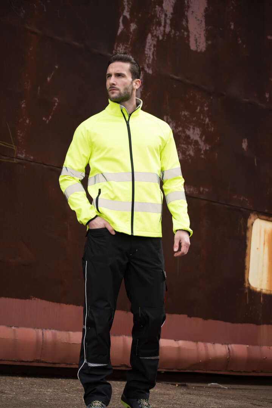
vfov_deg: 27.0
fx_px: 849
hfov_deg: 18.2
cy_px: 204
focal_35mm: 75
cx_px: 136
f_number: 4.5
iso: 64
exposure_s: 1/160
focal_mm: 75
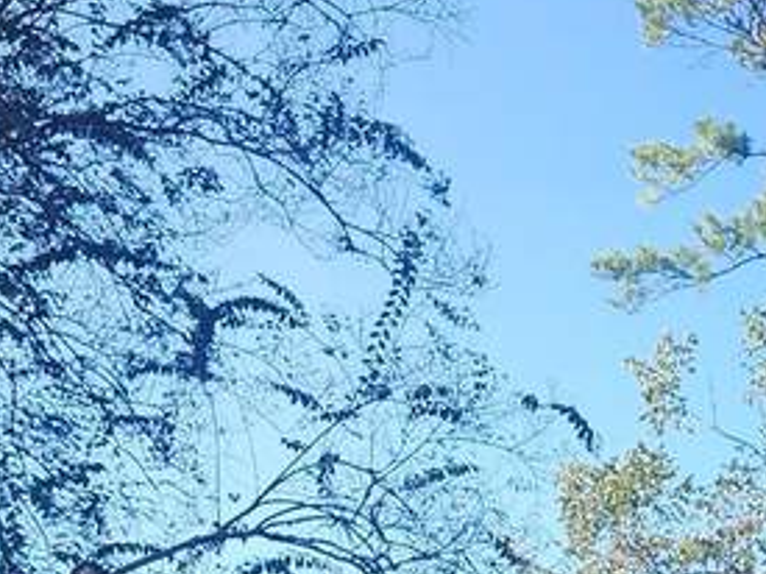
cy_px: 984
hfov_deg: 18.3
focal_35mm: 107
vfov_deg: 12.7
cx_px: 501
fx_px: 2367
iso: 25
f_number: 1.8
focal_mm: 5.54
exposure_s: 1/426
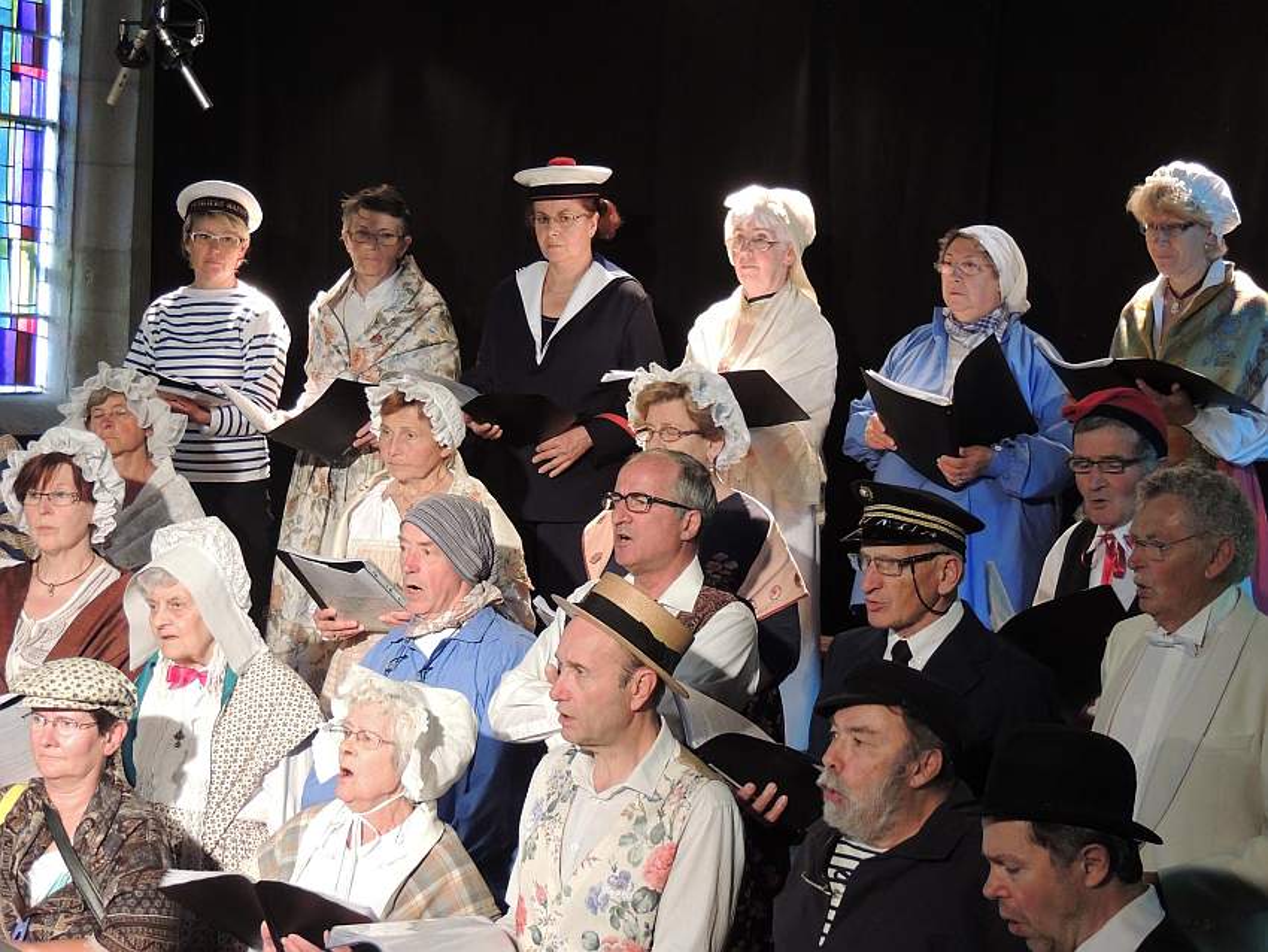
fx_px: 2748
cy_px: 476
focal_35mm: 75
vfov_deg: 19.6
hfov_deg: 26.0
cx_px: 634
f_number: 3.9
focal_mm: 13.3
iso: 400
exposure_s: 1/30
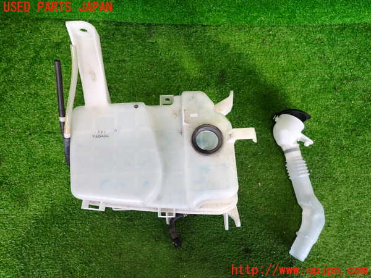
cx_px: 186
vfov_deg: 54.9
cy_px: 139
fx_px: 268
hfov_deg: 69.4
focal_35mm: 25
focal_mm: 4.5
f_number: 2
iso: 200
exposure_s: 1/40
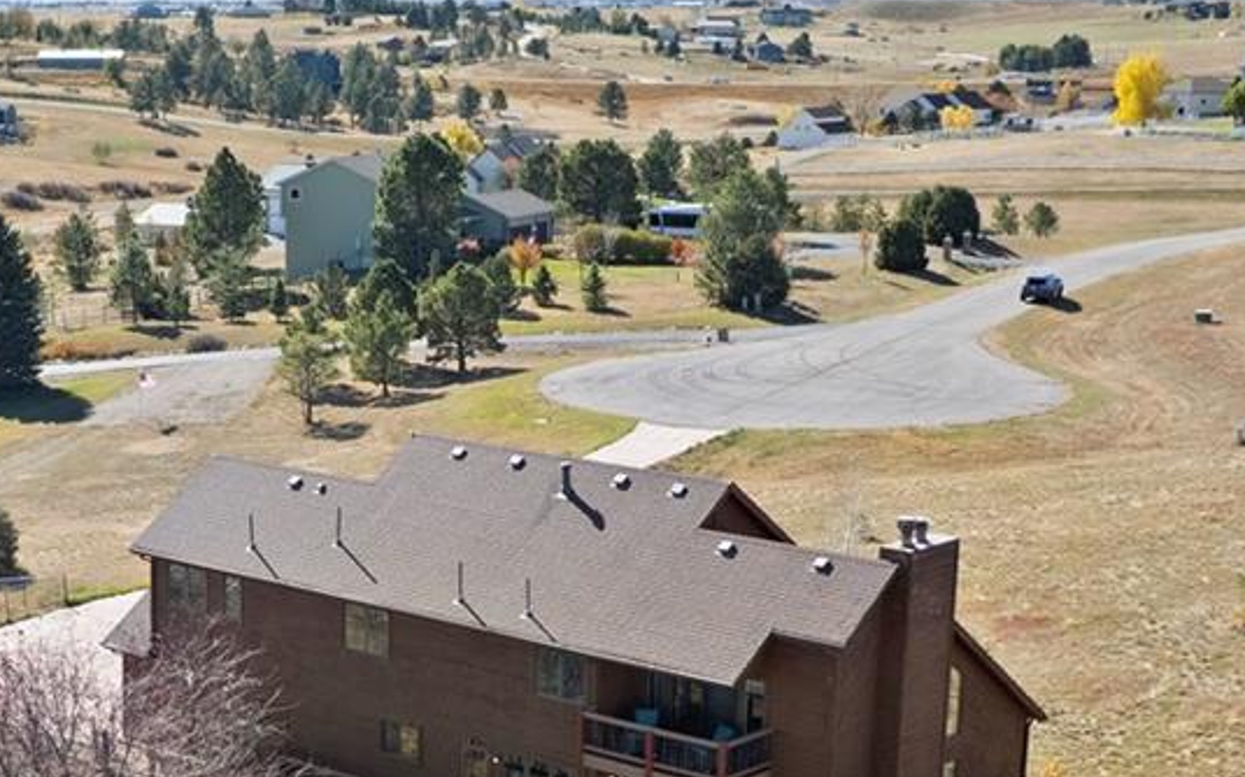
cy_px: 650
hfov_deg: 30.1
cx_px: 300
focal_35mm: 67
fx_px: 2273
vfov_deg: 19.2
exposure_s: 1/1000
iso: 140
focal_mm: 8.38
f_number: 2.8
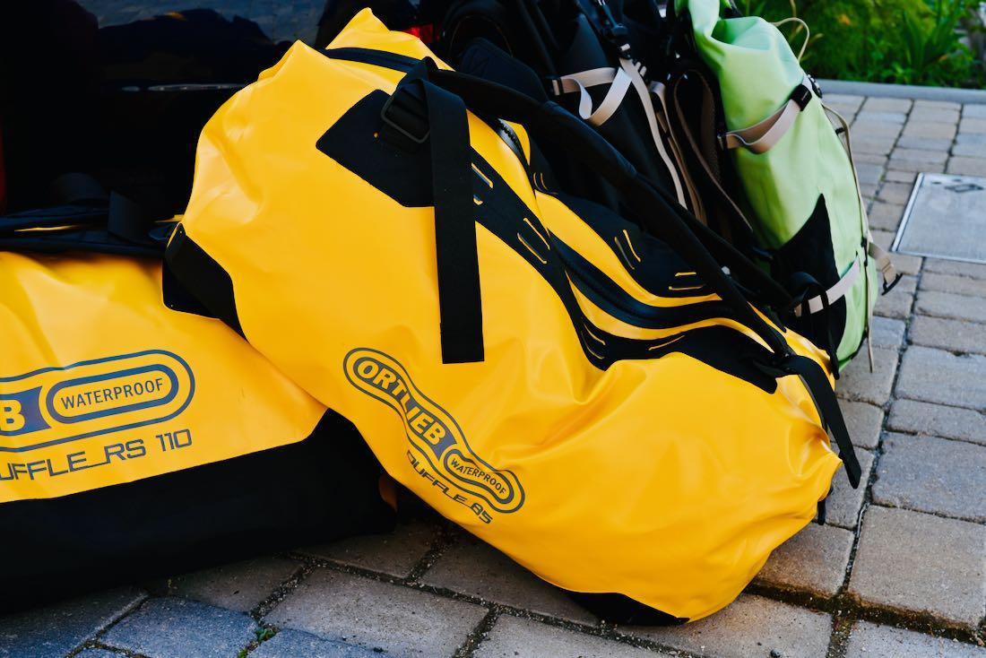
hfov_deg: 46.4
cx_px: 493
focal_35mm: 42
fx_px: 1151
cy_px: 329
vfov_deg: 31.9
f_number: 5.6
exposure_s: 1/250
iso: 125
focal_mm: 28
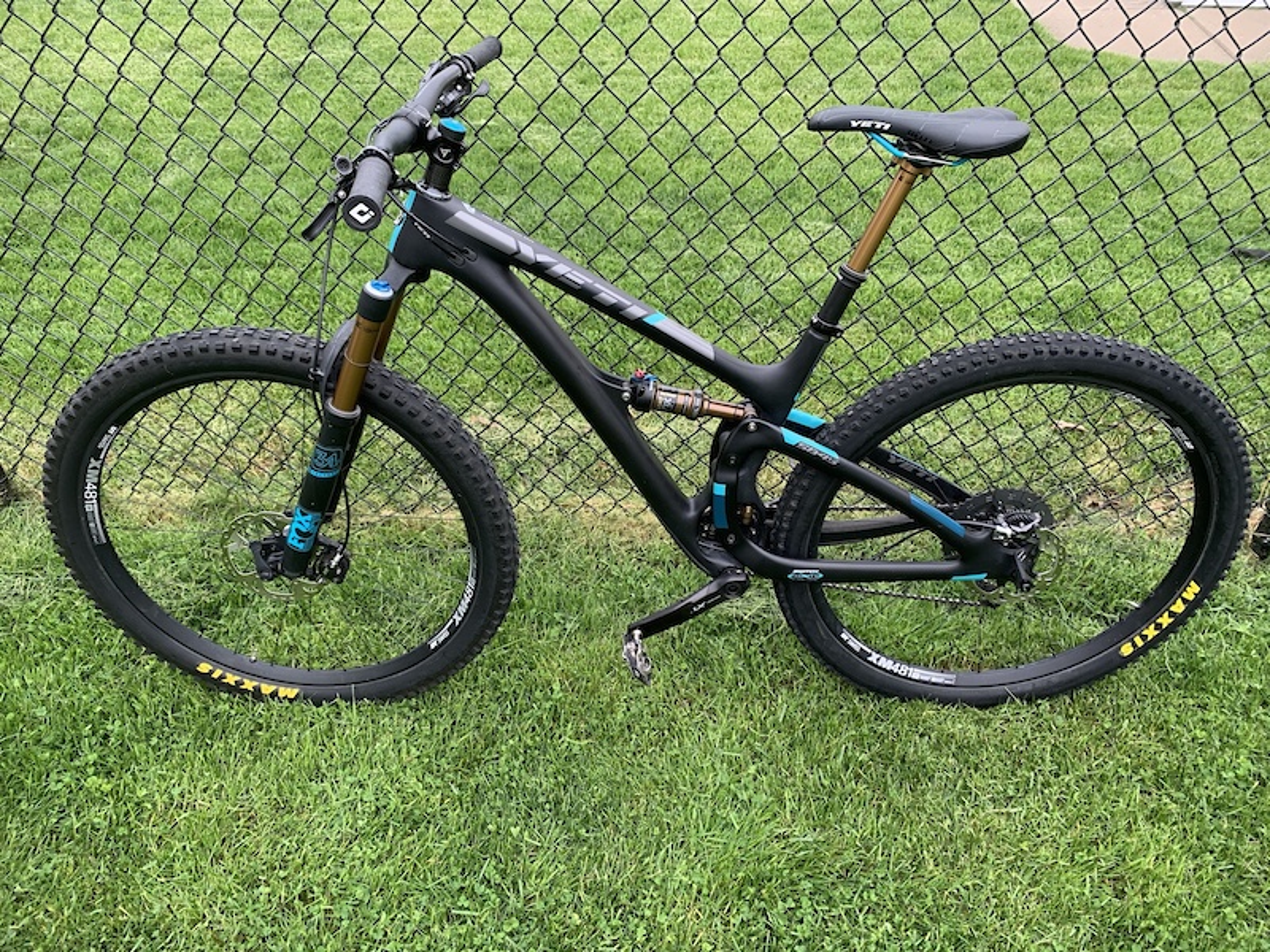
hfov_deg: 67.3
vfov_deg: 53.1
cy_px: 476
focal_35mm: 26
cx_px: 635
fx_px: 954
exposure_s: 1/121
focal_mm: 4.25
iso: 32
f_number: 1.8
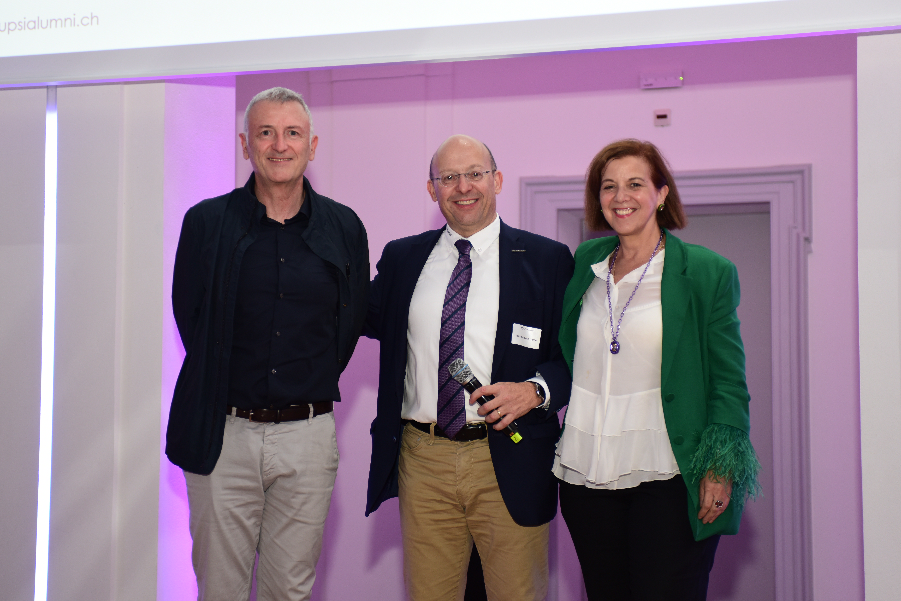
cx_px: 450
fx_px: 1402
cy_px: 300
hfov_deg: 35.6
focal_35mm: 56
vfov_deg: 24.2
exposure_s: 1/80
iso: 500
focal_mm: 56
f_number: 2.8
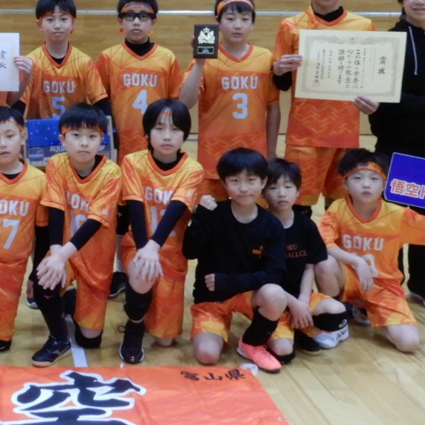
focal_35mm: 59
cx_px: 7
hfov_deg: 27.5
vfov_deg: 28.5
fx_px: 820
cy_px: 95
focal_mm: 4.3
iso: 400
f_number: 6.3
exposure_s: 1/13
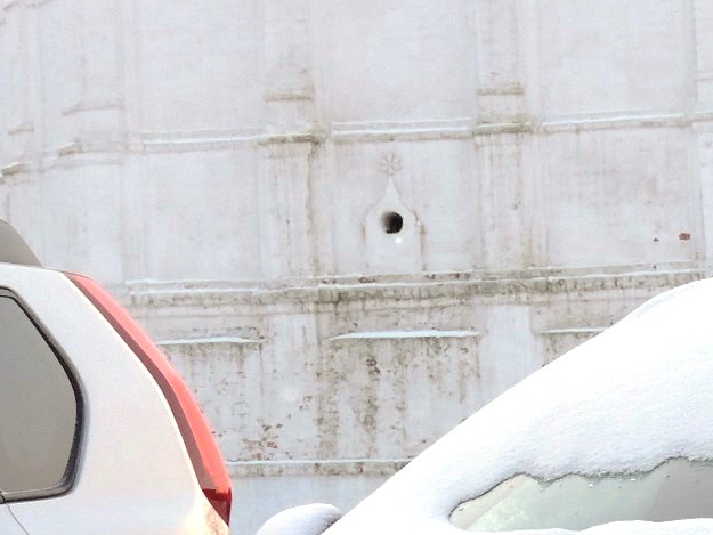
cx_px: 787
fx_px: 2967
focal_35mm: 144
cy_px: 834
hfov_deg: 13.4
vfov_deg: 9.9
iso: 100
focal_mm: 8.1
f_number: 4
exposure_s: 1/80
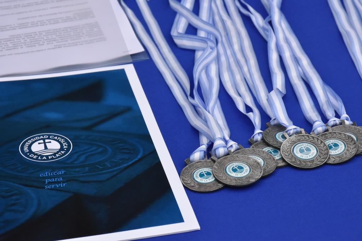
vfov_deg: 10.2
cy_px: 120
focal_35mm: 135
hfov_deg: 15.2
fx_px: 1358
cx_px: 181
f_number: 11
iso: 2000
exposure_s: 1/500
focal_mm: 90
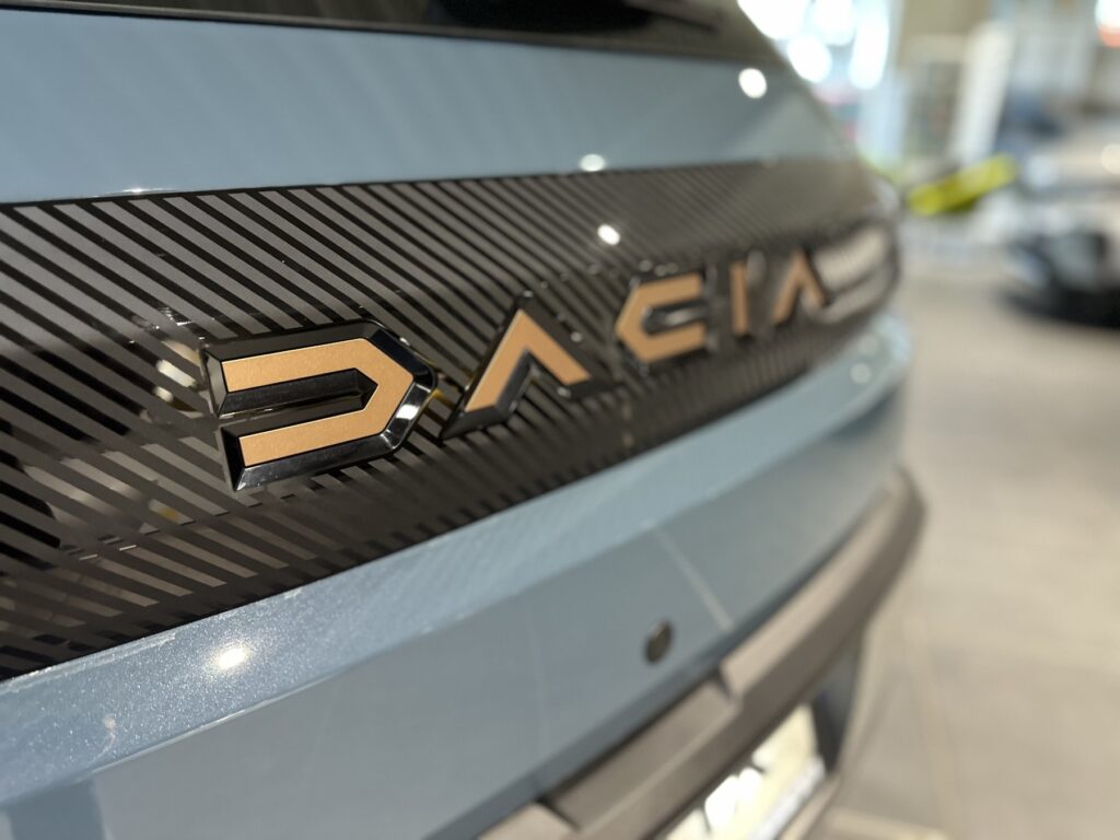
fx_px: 777
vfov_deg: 56.8
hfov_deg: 71.6
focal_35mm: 24
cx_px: 560
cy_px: 420
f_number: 1.78
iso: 500
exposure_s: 1/49
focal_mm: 6.86
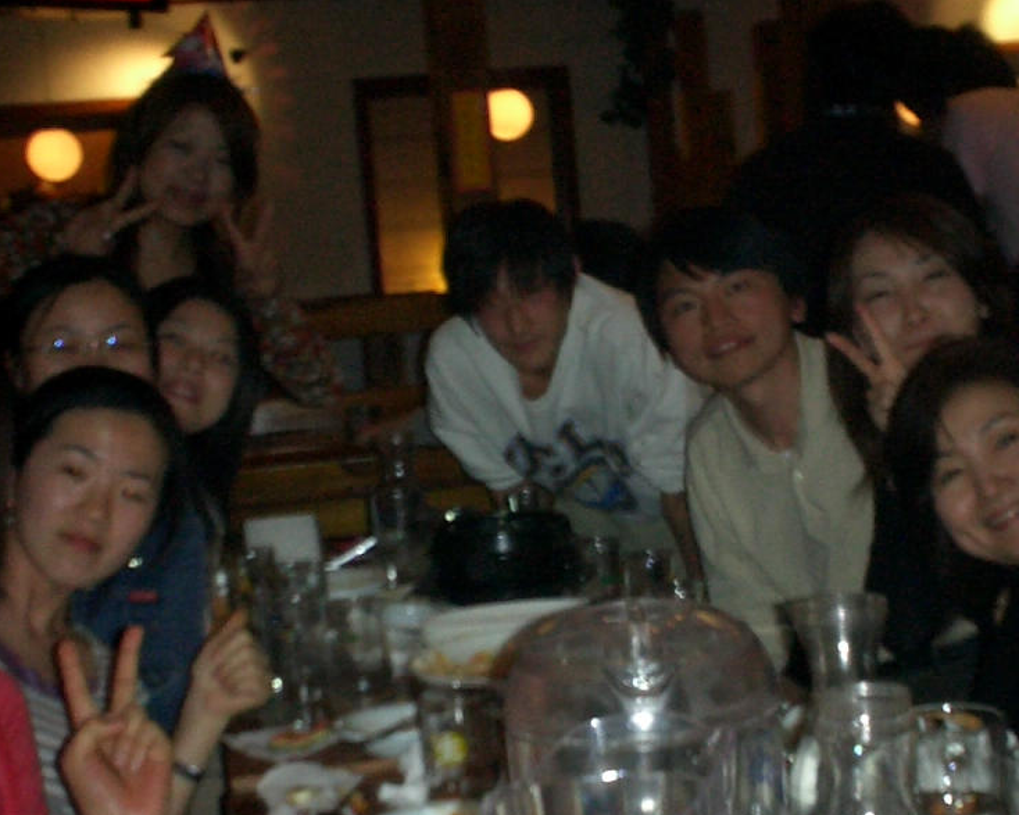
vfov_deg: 24.0
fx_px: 1900
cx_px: 553
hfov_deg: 30.0
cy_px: 587
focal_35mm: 63
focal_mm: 5.6
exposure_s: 1/40
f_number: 3.5
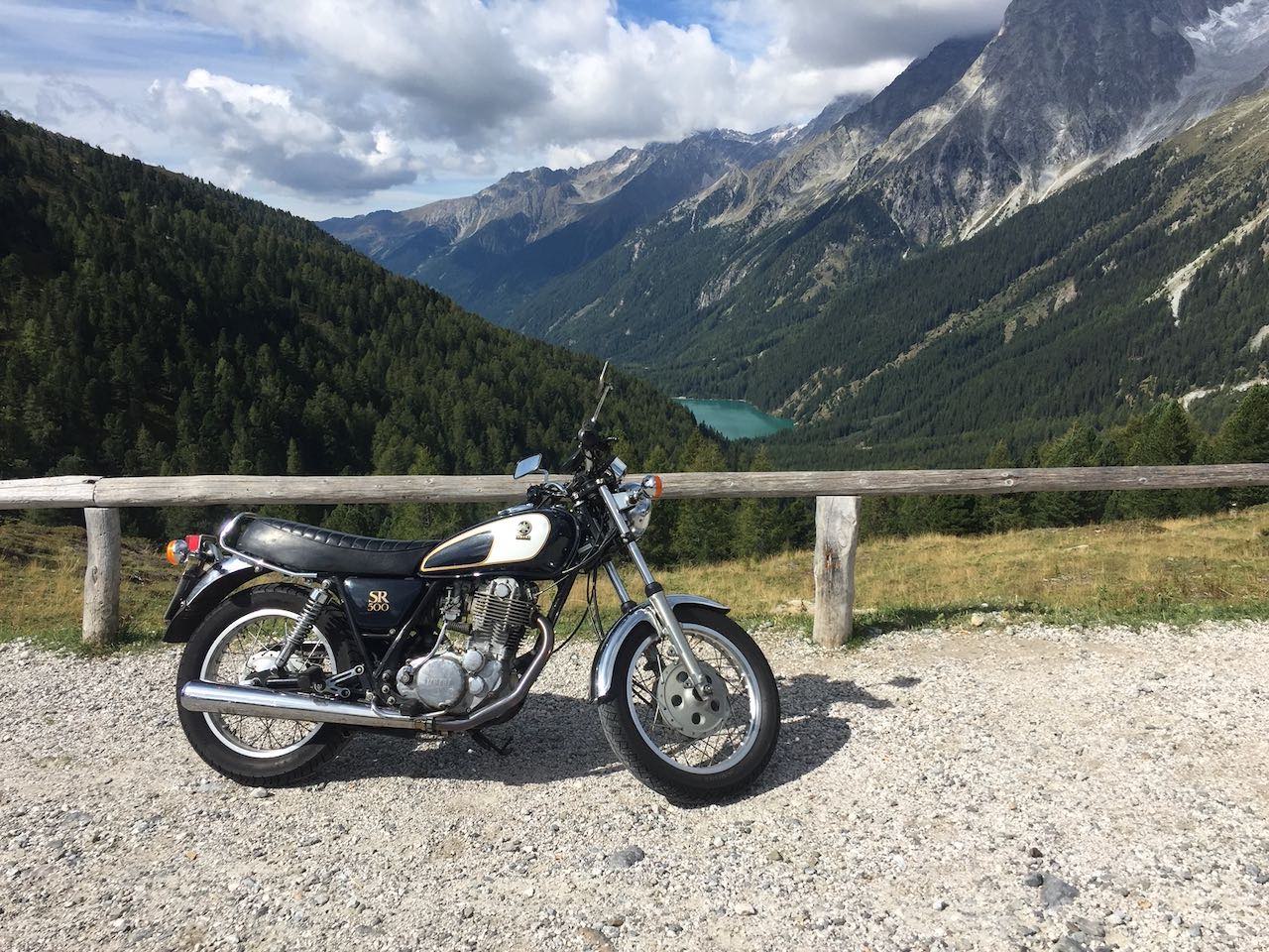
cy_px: 476
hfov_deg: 61.7
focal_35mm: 29
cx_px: 634
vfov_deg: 48.2
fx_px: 1063
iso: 32
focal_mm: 4.15
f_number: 2.2
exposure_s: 1/2326
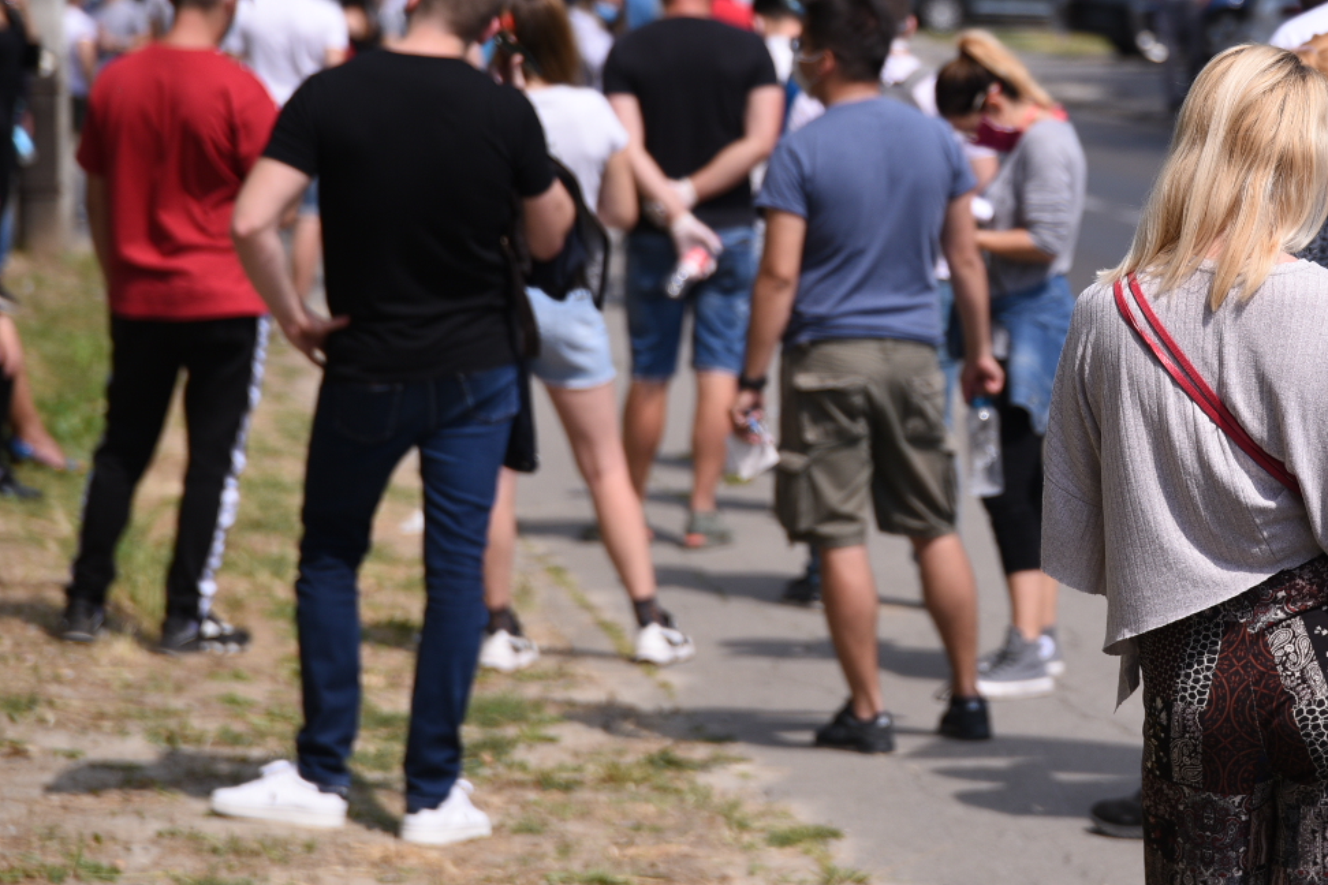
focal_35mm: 175
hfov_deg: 11.7
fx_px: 6455
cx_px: 1003
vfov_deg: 7.8
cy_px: 259
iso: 160
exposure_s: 1/1250
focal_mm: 105
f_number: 4
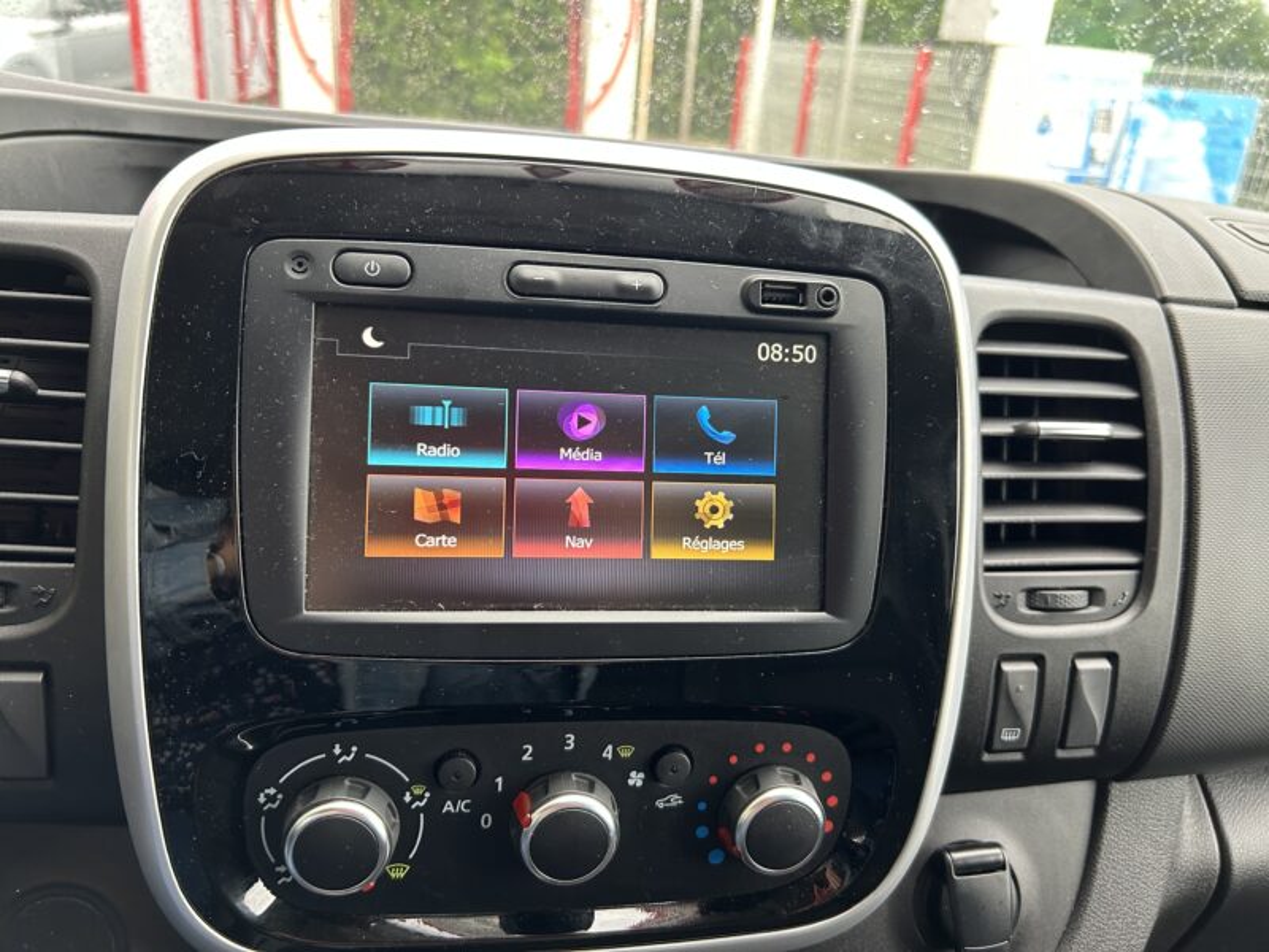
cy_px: 476
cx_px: 634
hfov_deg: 67.3
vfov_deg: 53.1
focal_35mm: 26
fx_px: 953
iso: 200
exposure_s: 1/50
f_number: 1.5
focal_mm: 5.7
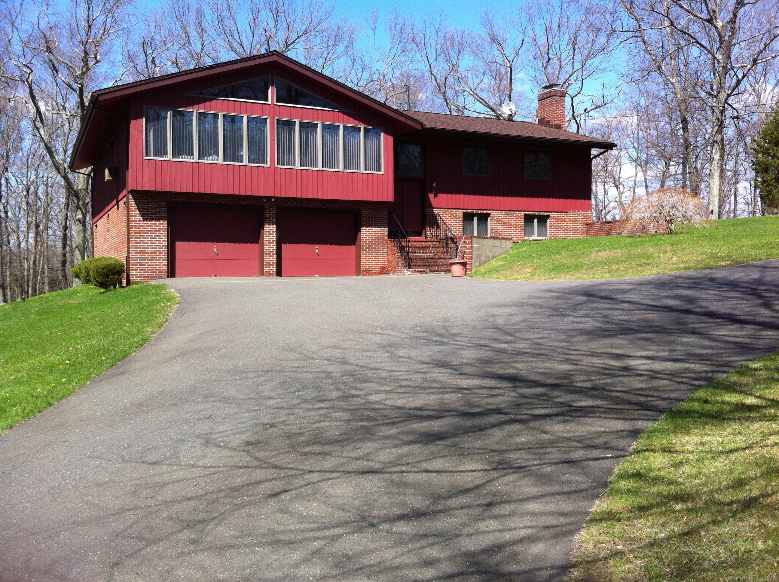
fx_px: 786
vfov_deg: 40.6
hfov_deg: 52.7
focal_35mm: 35
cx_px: 390
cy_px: 291
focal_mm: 3.85
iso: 80
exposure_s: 1/838
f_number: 2.8
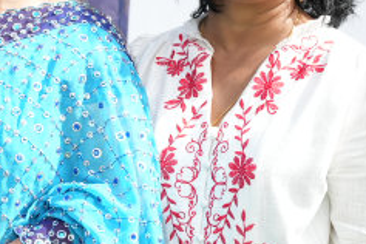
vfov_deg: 7.6
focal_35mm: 180
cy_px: 50
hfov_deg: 11.0
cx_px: -168
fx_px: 1826
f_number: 2.8
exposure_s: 1/2500
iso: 400
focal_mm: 41.6
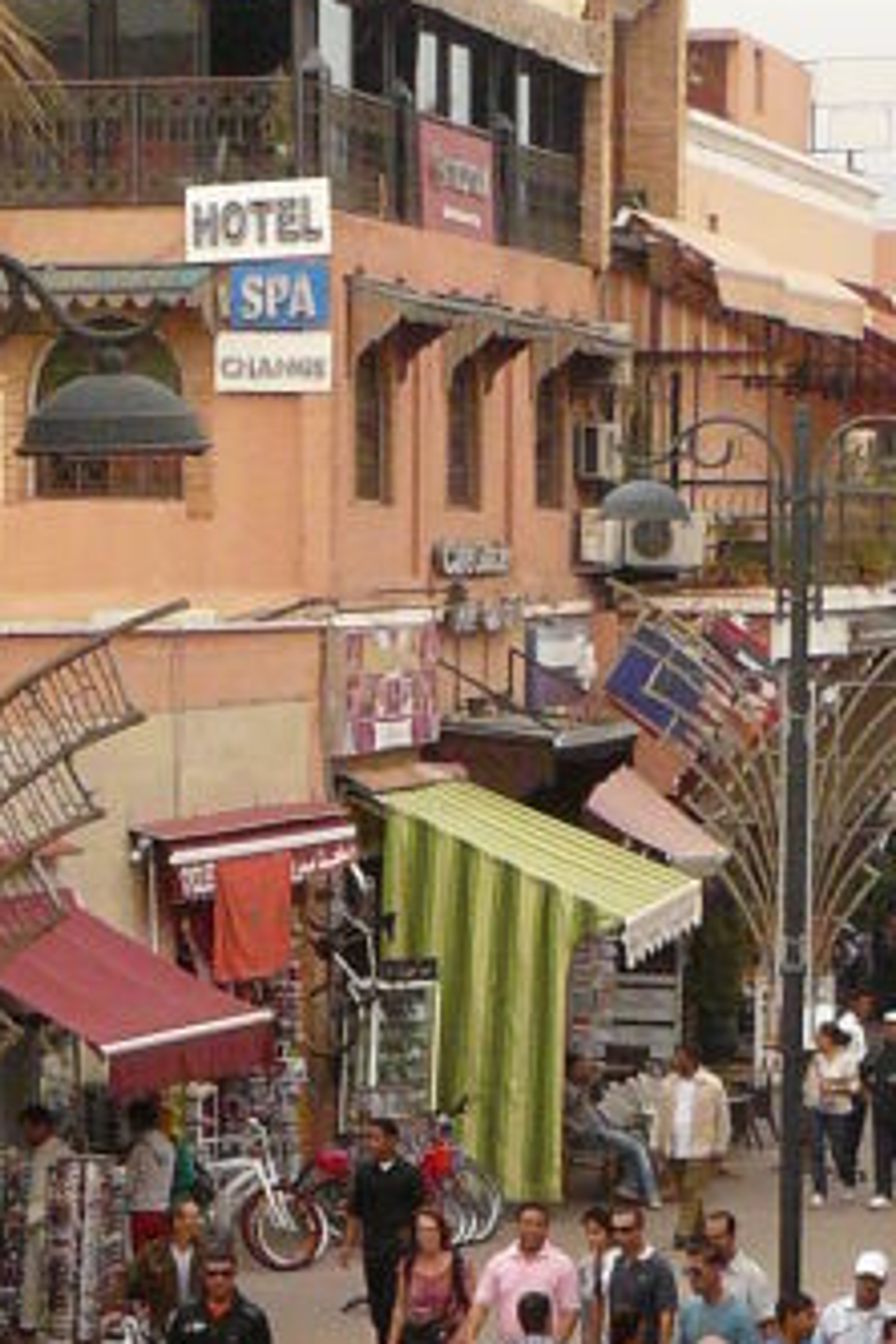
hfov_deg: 8.4
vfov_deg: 12.6
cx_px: 73
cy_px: 1239
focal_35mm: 162
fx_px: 6048
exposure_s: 1/320
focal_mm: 6
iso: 200
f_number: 5.6
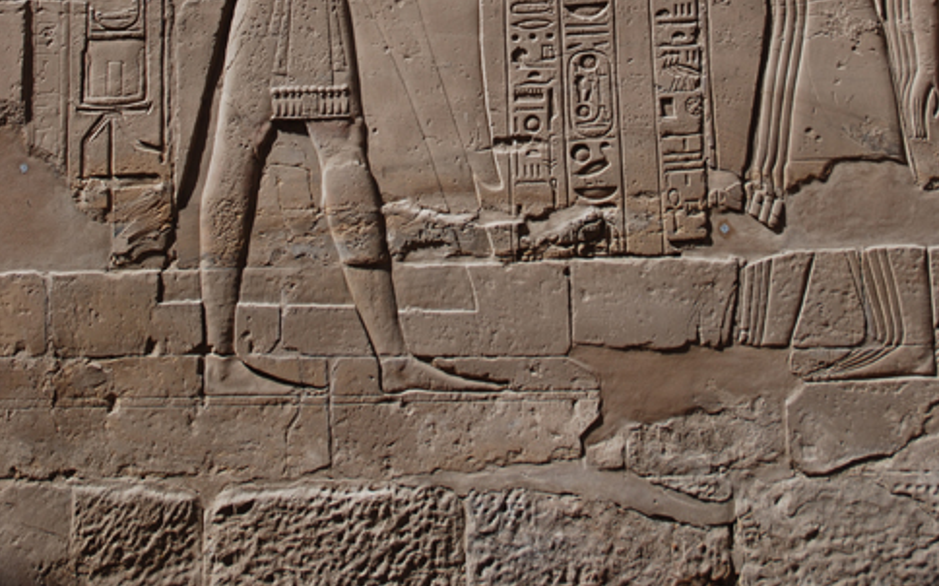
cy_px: -100
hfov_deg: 38.9
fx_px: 1330
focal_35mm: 52
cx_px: 471
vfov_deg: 23.0
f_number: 5.6
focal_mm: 22
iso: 110
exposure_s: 1/125
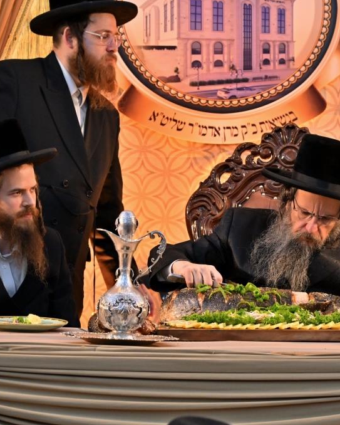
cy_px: 213
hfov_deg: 6.1
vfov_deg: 7.6
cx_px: 301
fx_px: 3205
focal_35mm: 255
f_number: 4
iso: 800
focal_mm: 120
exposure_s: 1/250
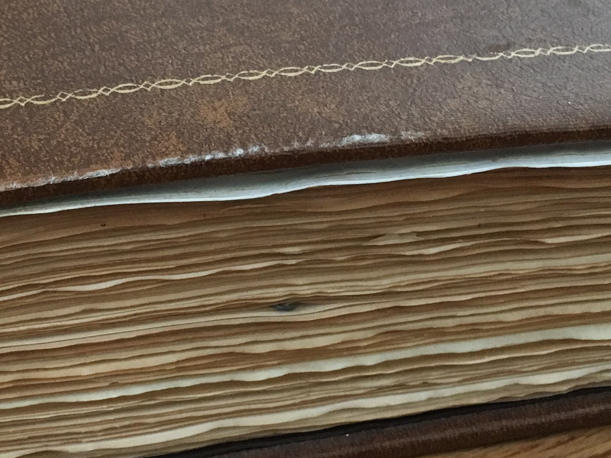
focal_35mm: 74
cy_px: 208
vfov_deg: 19.9
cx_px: 171
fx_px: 1306
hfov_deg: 26.1
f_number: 2.2
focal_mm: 4.15
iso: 200
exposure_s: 1/20
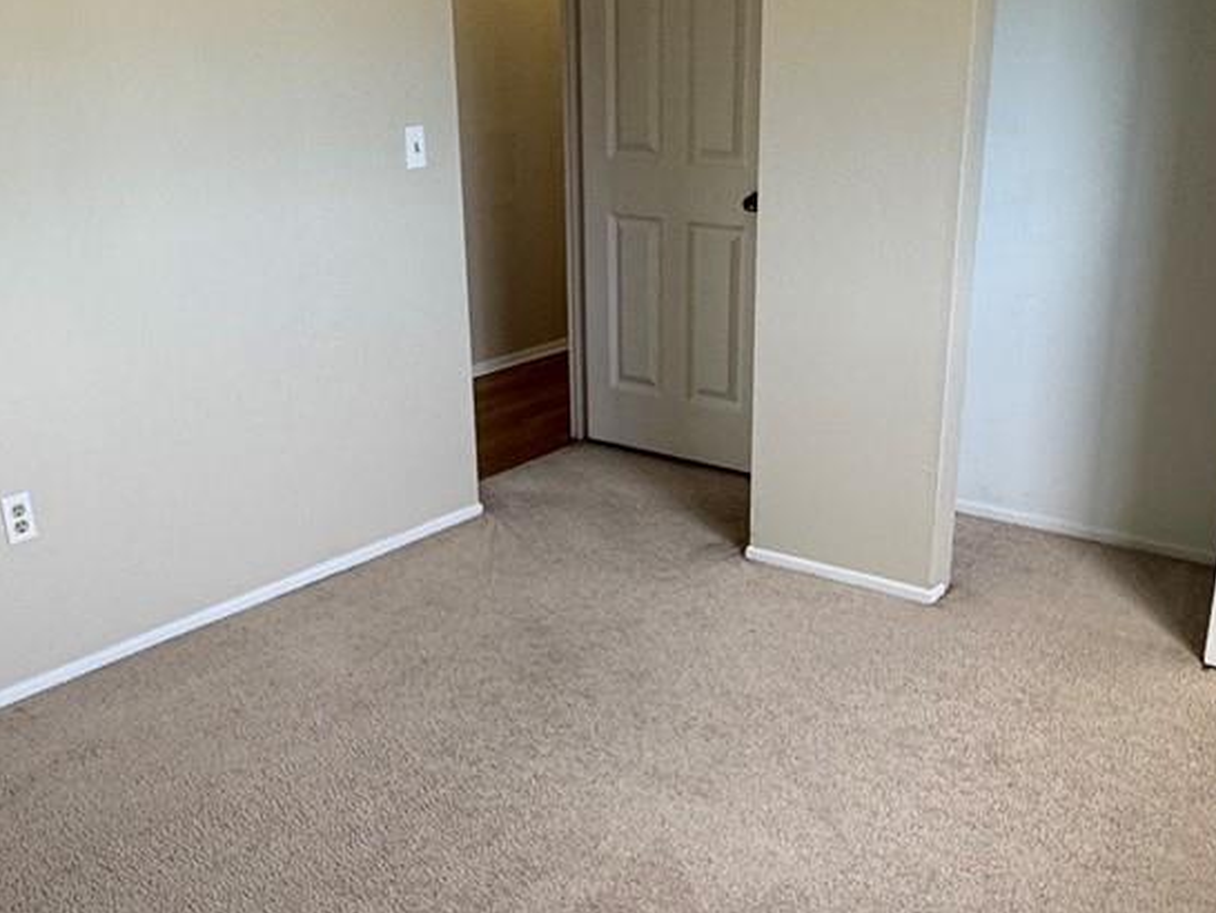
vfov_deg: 34.9
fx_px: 1441
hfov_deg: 45.7
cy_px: 579
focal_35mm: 41
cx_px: 673
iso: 160
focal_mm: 2.22
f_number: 2.2
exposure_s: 1/120
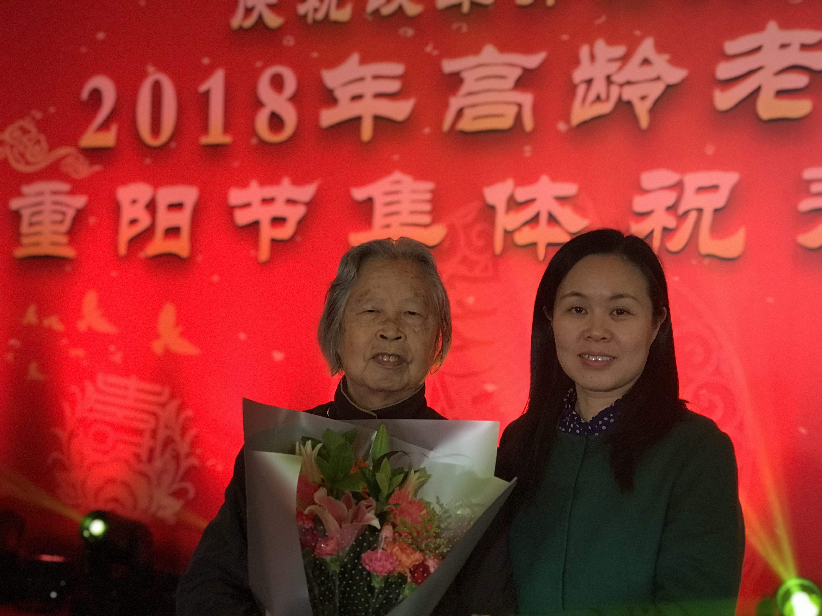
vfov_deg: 25.7
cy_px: 308
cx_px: 411
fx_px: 1354
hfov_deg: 33.8
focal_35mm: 57
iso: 125
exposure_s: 1/60
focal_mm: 6.6
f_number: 2.8
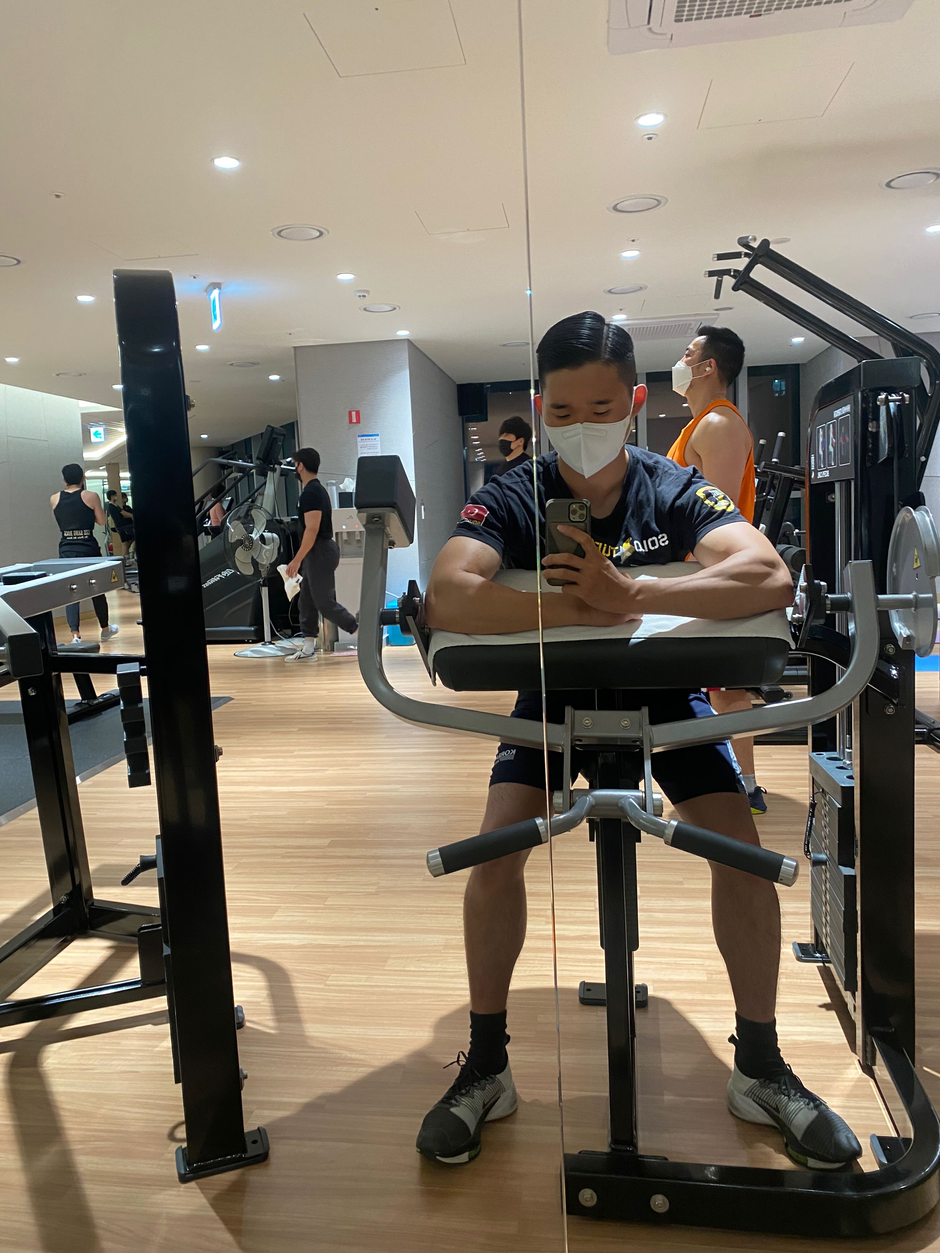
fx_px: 941
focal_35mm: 26
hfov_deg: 53.1
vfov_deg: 67.3
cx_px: 470
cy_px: 626
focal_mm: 4.25
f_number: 1.8
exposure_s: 1/60
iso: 250
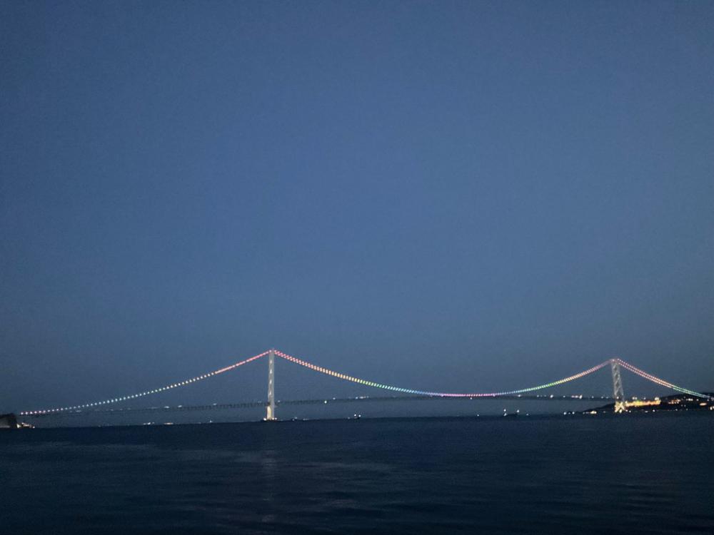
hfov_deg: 61.7
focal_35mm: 29
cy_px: 268
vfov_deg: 48.2
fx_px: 598
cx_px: 357
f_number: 1.8
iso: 640
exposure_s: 1/15
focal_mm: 3
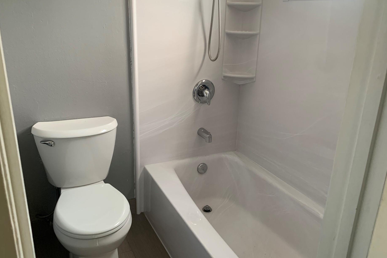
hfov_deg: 61.9
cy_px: 124
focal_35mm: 30
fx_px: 323
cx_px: 189
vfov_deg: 43.6
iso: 160
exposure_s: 1/60
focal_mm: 4.25
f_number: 1.8
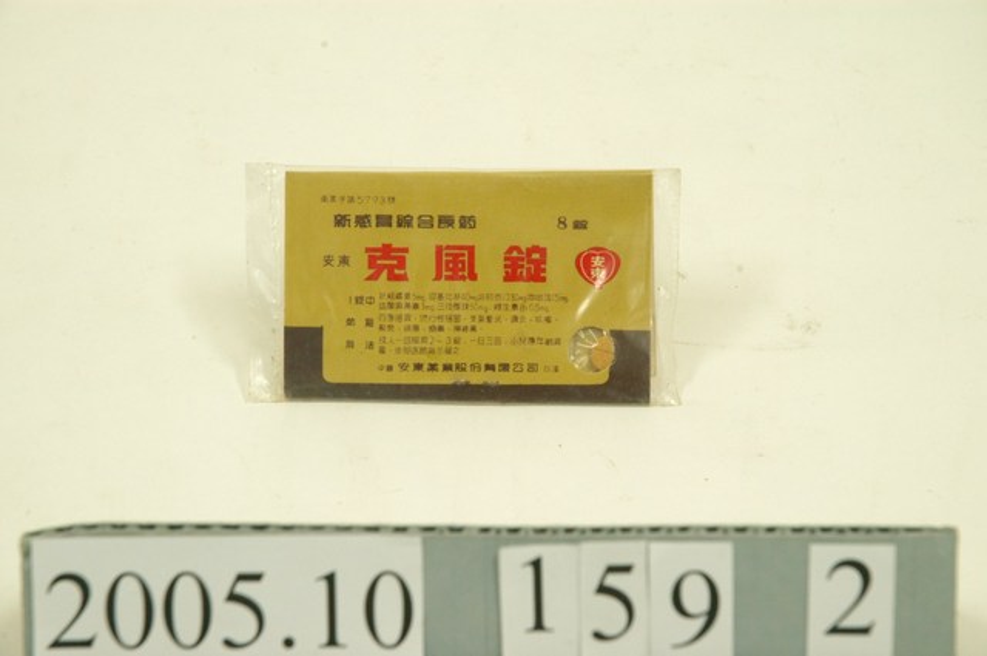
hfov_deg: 19.5
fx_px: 2875
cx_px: 494
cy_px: 328
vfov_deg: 13.0
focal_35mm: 105
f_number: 8
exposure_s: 1/20
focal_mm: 70
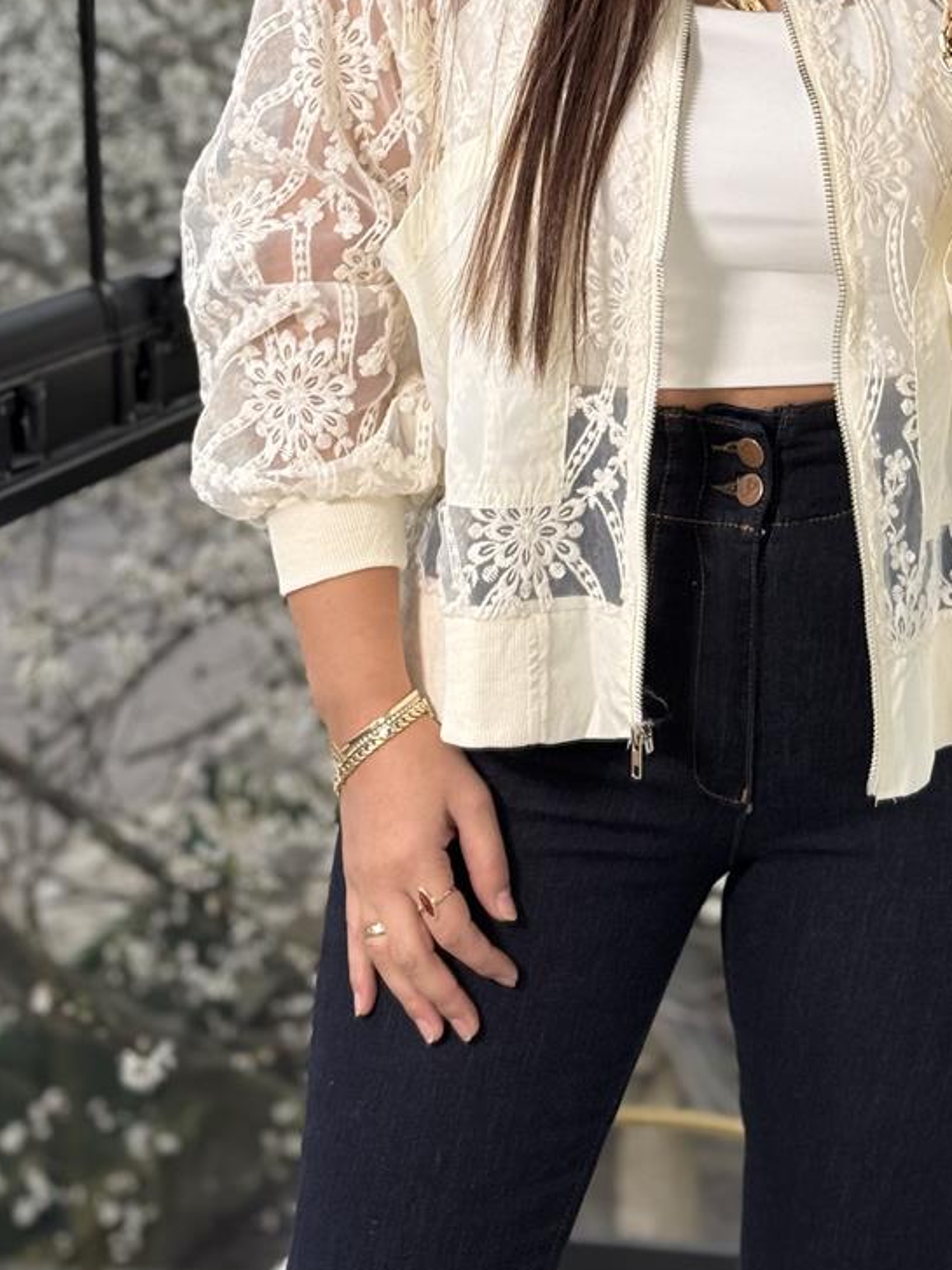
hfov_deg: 16.6
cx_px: 858
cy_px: 197
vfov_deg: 21.9
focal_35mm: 88
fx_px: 3228
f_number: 1.78
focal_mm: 6.76
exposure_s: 1/142
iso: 64
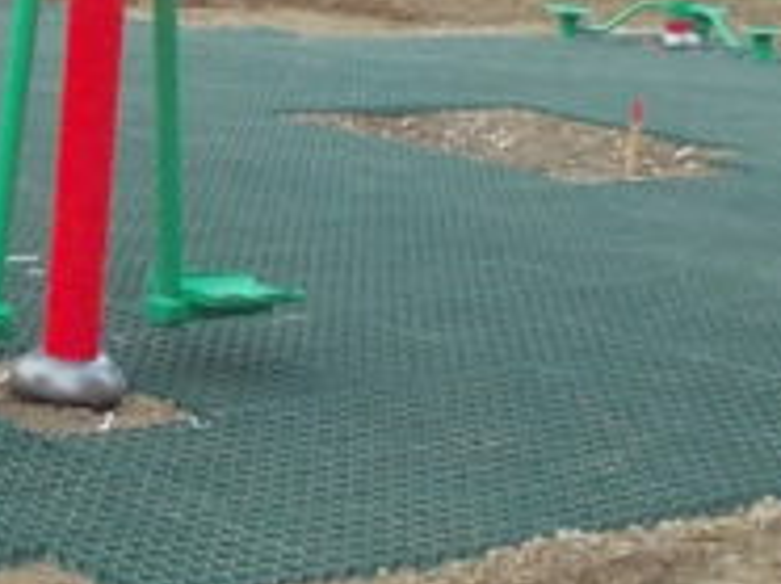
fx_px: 2704
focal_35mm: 120
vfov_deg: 12.2
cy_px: 25
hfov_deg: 15.5
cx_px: -298
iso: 200
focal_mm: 4.1
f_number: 3.3
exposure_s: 1/25
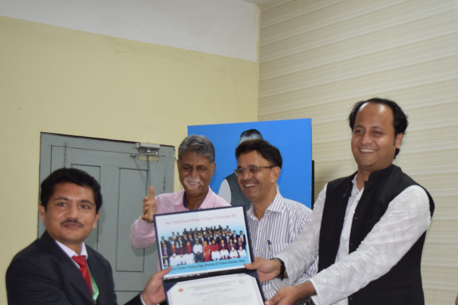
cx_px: 337
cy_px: 266
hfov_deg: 28.5
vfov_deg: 19.2
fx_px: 890
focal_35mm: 70
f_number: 4.5
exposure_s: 1/80
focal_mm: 25
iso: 800
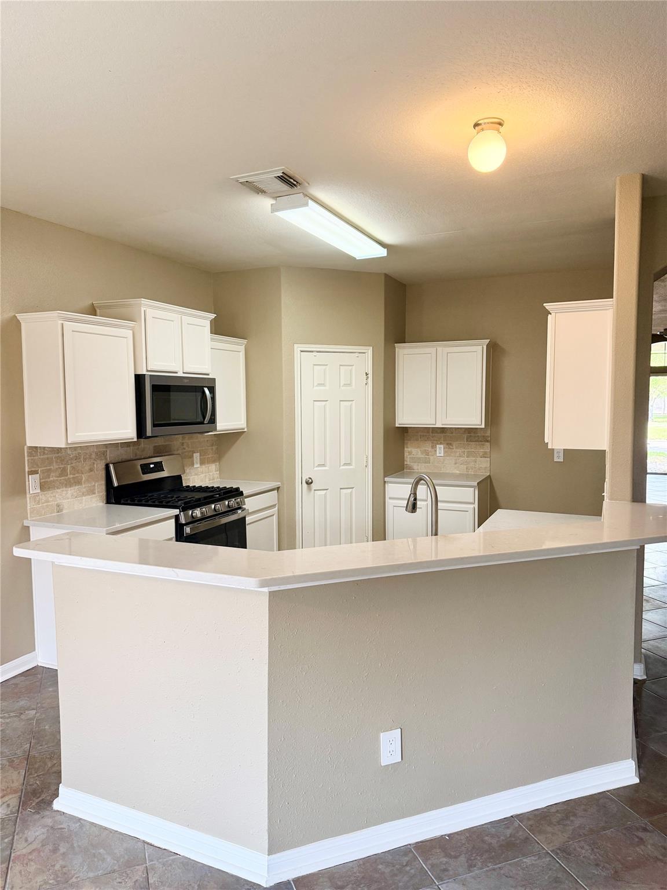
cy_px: 445
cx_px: 334
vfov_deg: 71.6
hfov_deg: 56.8
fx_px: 617
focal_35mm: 24
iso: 200
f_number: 1.78
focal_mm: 6.76
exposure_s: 1/136
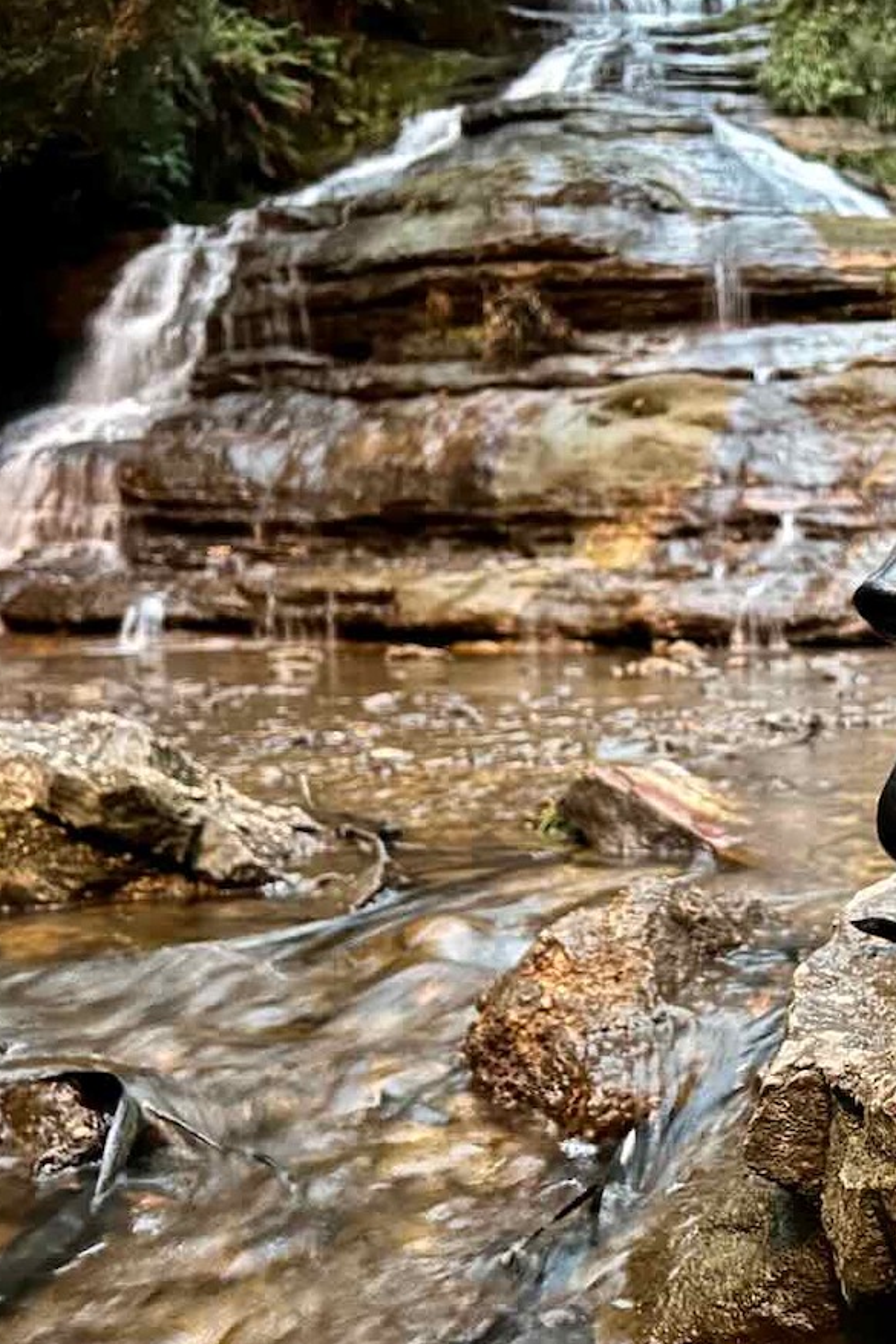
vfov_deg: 51.9
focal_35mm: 37
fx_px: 1381
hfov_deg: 34.8
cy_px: 683
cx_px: 724
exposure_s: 1/17
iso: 640
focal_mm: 5.7
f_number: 1.5
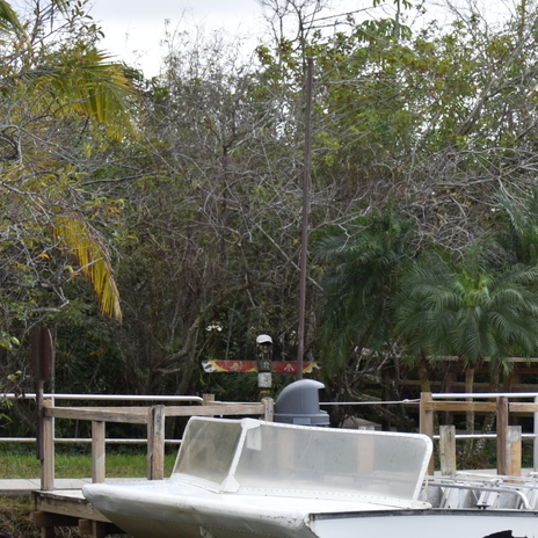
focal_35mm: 164
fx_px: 2884
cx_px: 692
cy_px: 486
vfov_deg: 10.6
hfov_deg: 10.4
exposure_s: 1/160
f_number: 5
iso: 280
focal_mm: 70
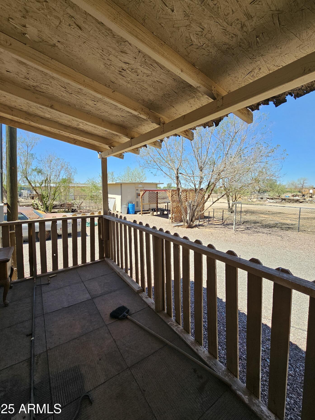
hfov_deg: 85.7
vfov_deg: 102.0
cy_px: 203
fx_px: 170
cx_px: 155
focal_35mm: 14
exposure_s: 1/1000
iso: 50
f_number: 2.2
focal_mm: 2.2
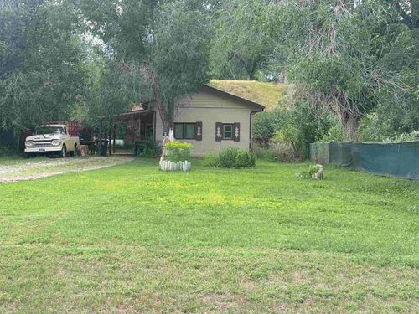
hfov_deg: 36.8
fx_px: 629
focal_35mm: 52
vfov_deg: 28.0
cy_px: 157
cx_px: 210
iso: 25
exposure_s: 1/393
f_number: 2
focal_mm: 6
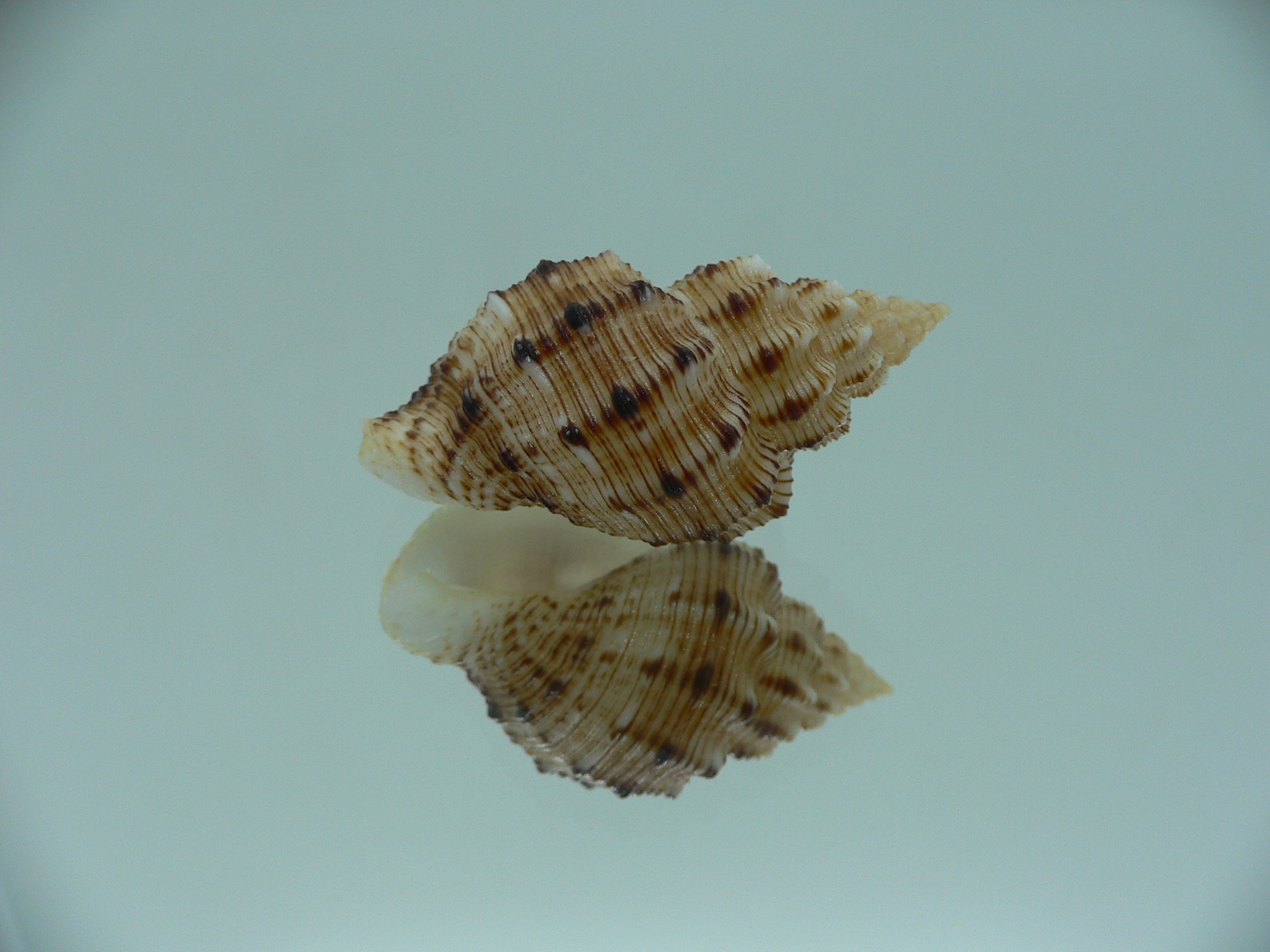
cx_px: 635
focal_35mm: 35
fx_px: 1284
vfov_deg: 40.7
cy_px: 476
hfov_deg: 52.6
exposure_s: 1/60
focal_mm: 4.6
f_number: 2.8
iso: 80
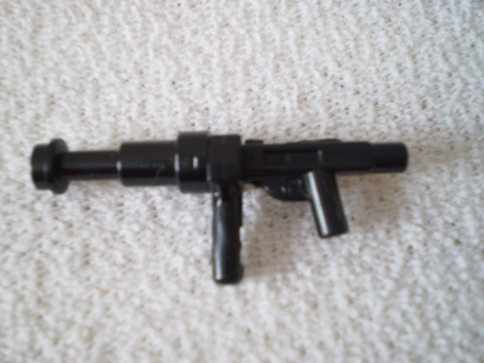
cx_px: 242
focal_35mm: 42
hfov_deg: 44.8
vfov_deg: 34.3
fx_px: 587
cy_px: 182
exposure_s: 1/3
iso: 125
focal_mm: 7.4
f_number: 3.5
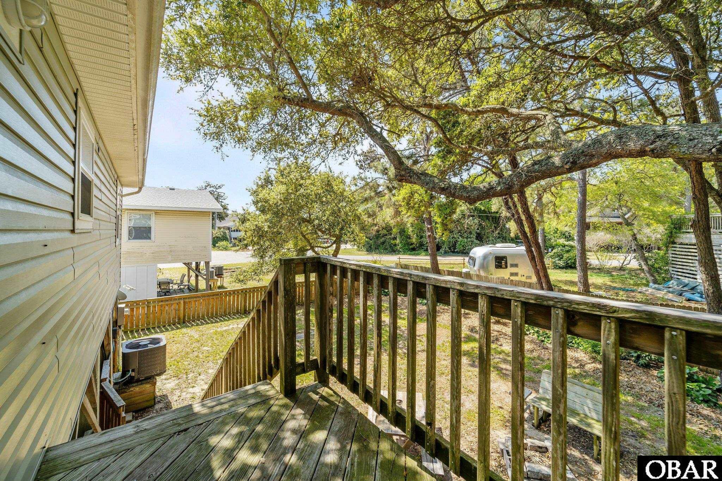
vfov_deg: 81.2
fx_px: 281
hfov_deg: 104.3
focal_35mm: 14
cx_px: 361
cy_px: 240
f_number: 8
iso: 100
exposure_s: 1/100
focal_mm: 14
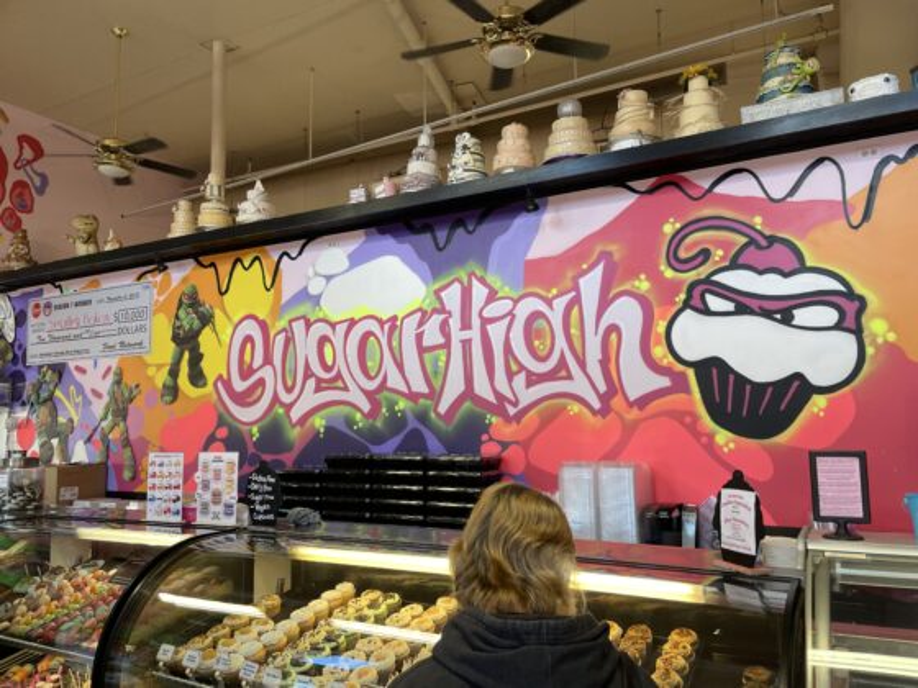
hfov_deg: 67.3
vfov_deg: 53.1
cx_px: 459
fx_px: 690
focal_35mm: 26
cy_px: 344
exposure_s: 1/120
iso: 100
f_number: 1.6
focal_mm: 4.2
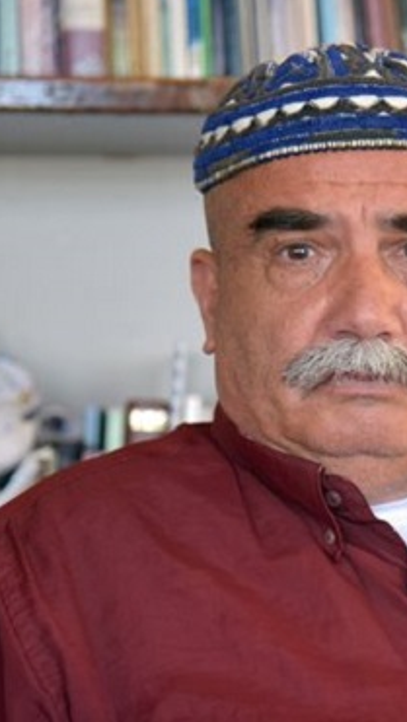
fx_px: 3967
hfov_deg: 5.9
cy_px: 378
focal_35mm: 207
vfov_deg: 10.4
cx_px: 421
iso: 1600
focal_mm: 110
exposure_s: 1/160
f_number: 4
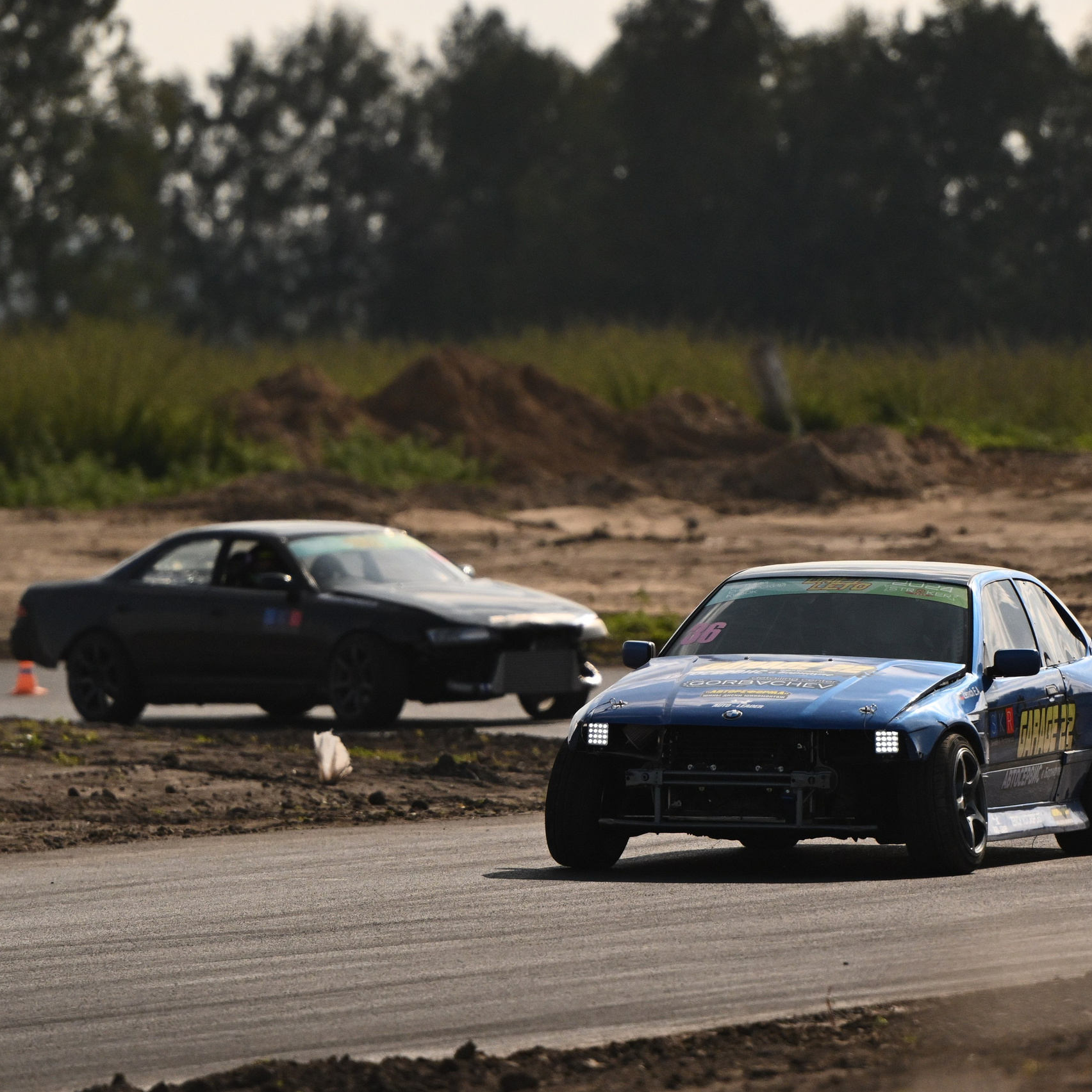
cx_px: 697
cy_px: 546
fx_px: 13669
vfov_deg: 4.6
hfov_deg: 4.6
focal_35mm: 383
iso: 1100
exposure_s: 1/32000
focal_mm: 200
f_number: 2.8
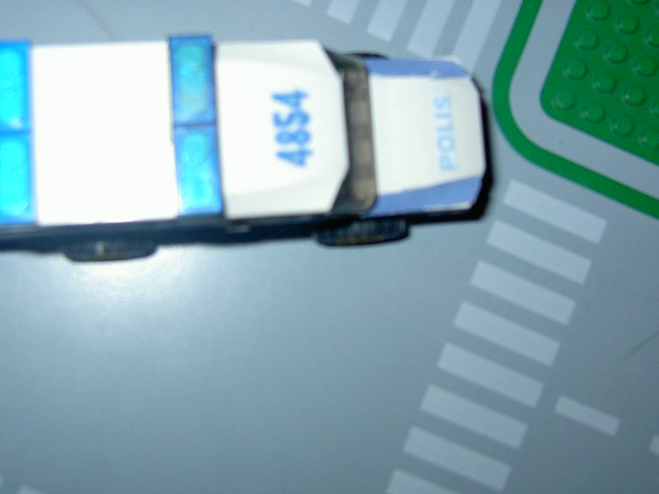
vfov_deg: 27.4
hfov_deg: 36.2
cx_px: 320
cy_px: 183
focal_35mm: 53
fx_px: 1009
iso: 100
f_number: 2.8
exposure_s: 1/60
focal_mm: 5.6
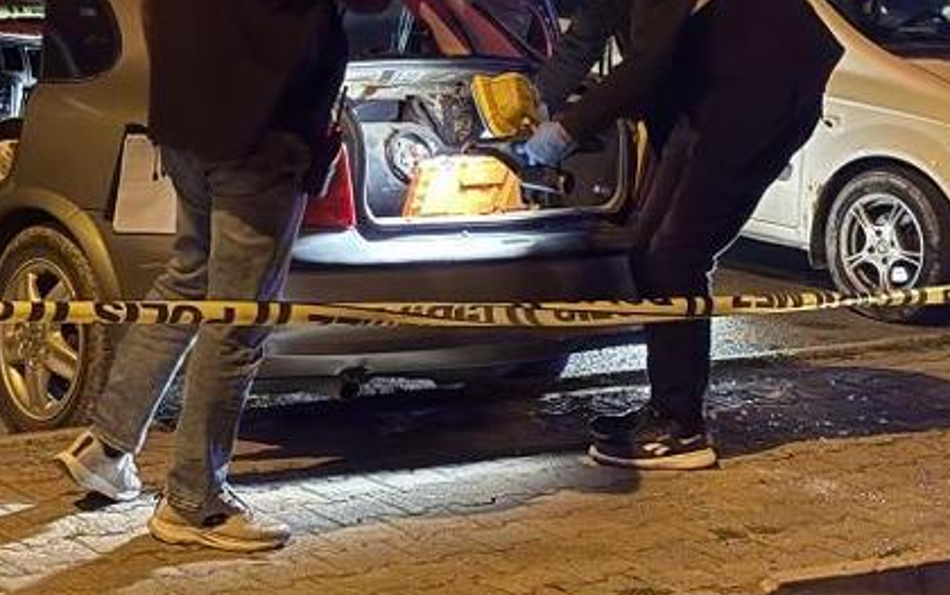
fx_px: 2616
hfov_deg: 20.5
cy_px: 35
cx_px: 330
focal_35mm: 101
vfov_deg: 12.8
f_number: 1.6
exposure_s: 1/17
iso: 500
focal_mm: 5.96
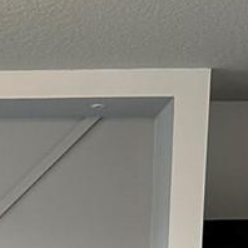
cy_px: 556
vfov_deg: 9.3
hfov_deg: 9.9
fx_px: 1386
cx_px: -138
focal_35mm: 171
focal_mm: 6.86
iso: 160
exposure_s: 1/120
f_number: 1.78
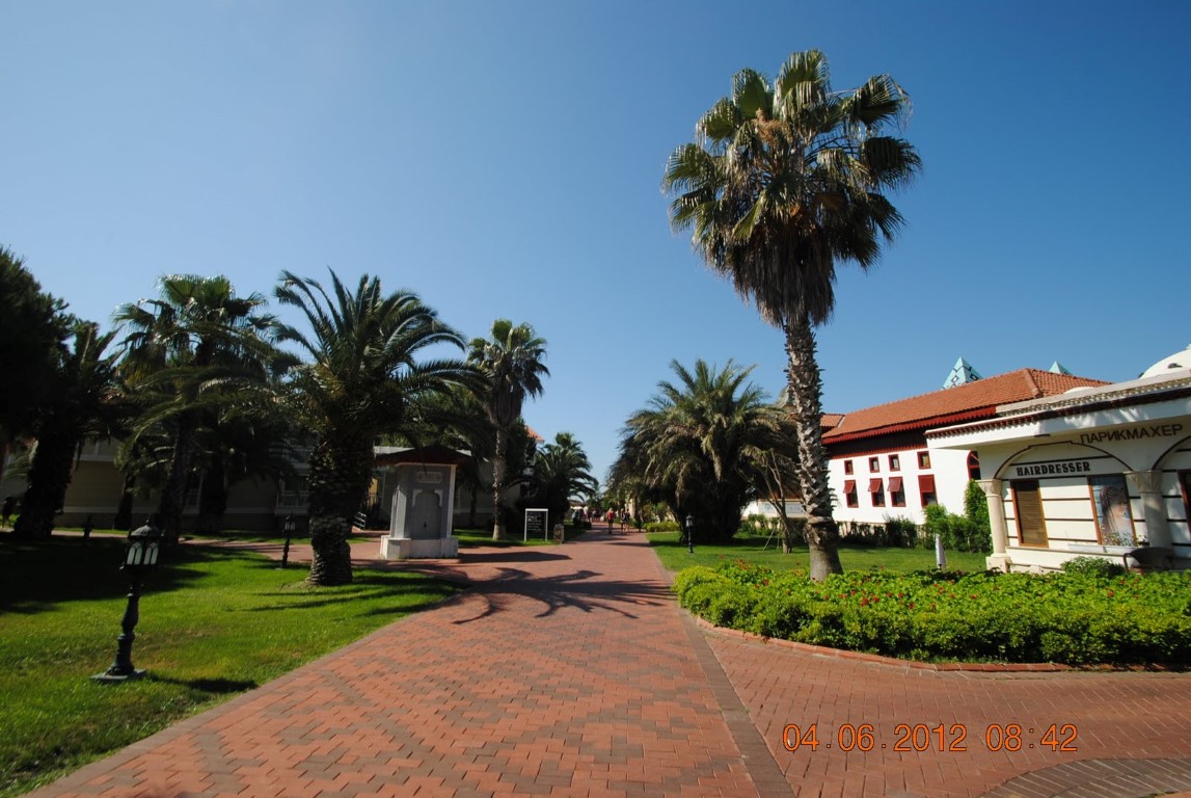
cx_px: 596
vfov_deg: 77.5
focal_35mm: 15
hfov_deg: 100.3
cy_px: 399
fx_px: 497
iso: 100
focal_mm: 10
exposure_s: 1/200
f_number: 9
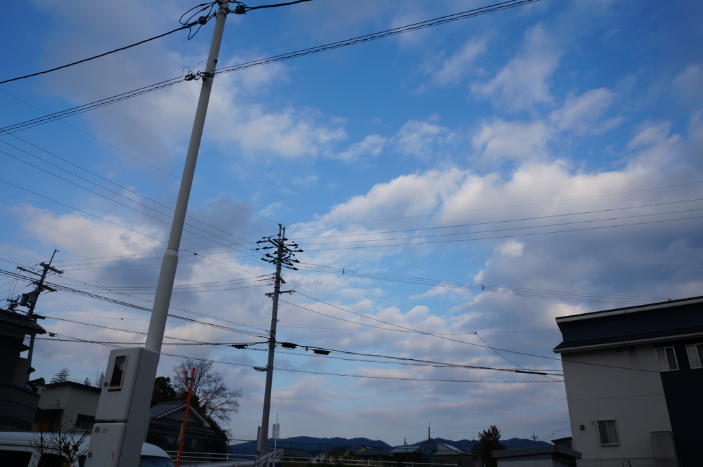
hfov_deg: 67.4
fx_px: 527
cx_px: 352
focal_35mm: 27
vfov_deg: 47.8
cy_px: 234
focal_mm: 18
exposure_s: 1/125
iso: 100
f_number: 11
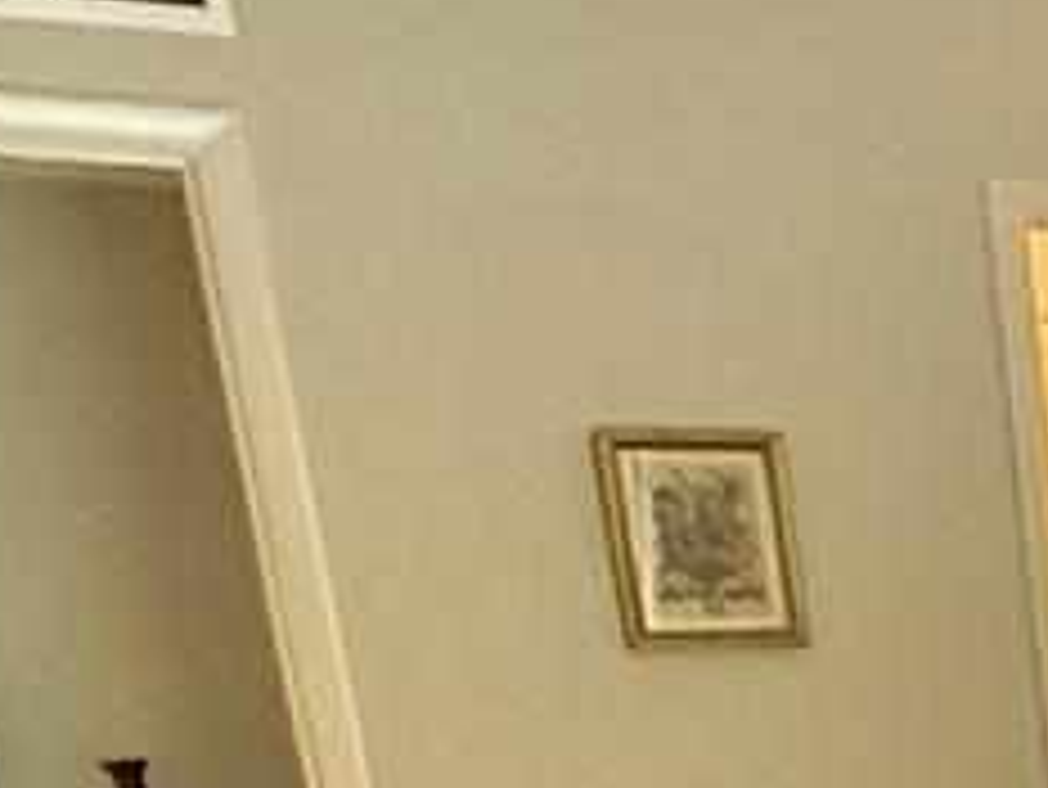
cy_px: 1581
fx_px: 2908
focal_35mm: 96
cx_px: 2163
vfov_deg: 13.3
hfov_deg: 15.7
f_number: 2.2
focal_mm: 2.22
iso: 500
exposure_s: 1/120
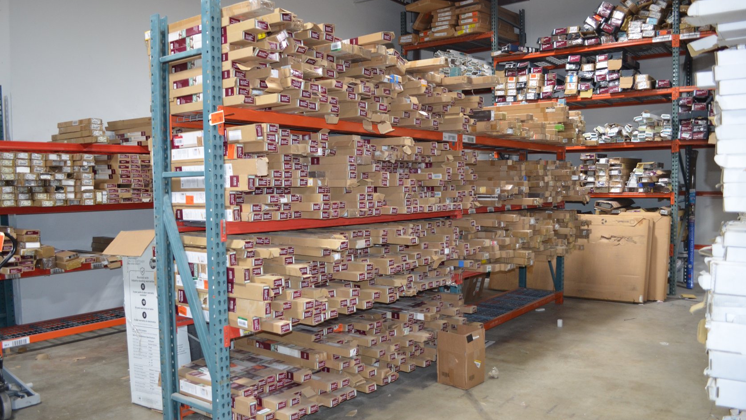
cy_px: 219
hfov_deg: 66.1
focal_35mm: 29
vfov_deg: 40.2
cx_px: 382
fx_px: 574
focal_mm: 18
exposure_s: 1/60
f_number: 3.5
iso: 800
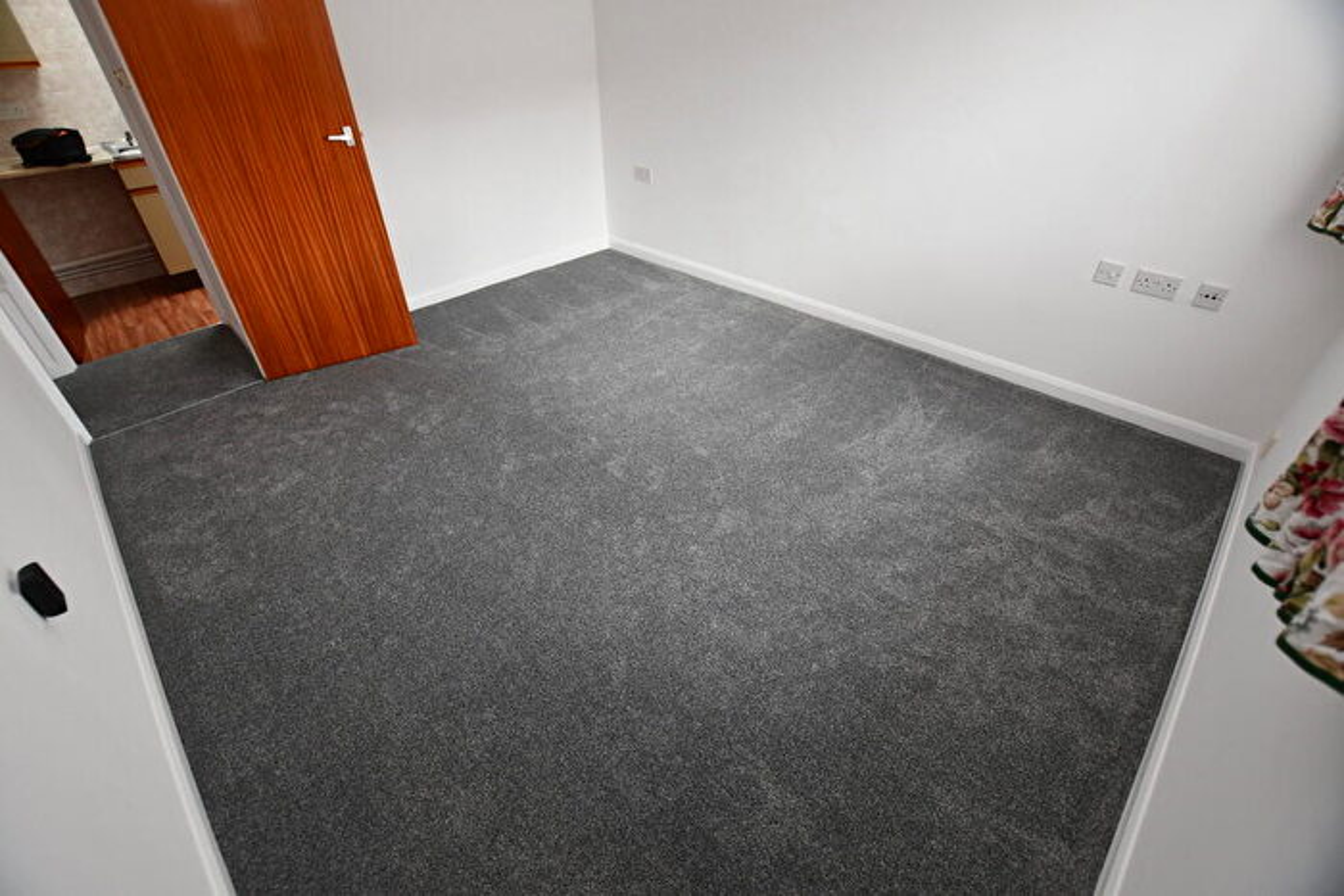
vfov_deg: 77.4
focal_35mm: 15
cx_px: 672
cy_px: 448
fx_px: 560
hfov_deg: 100.4
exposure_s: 1/60
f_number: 4
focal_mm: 10
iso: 400
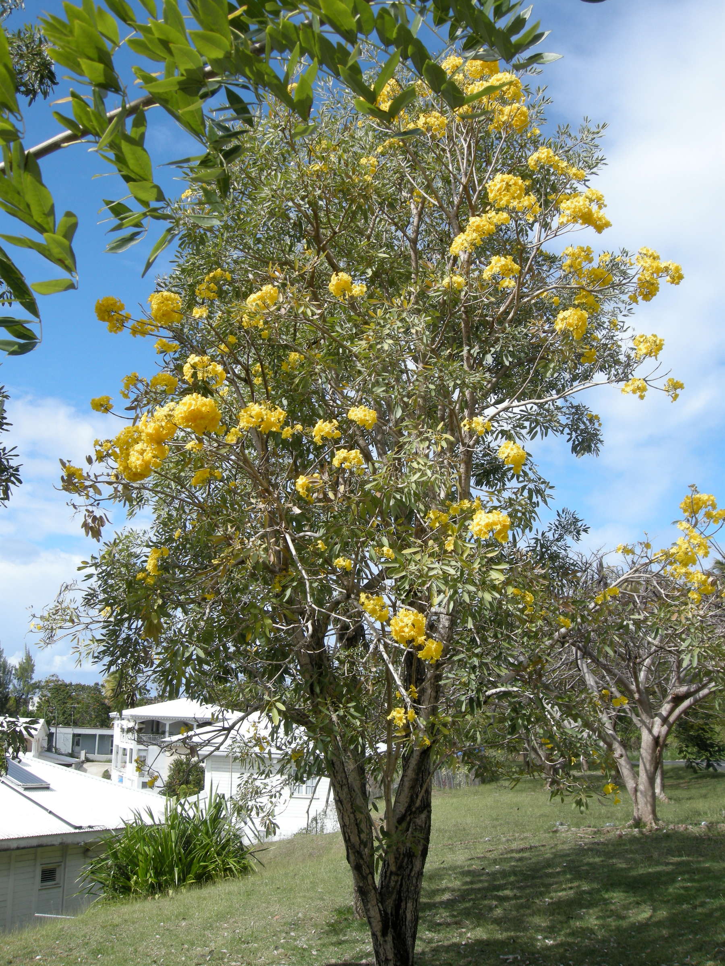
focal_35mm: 35
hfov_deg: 40.7
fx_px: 977
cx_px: 362
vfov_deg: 52.6
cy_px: 483
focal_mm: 7.5
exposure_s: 1/246
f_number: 5.4
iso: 64
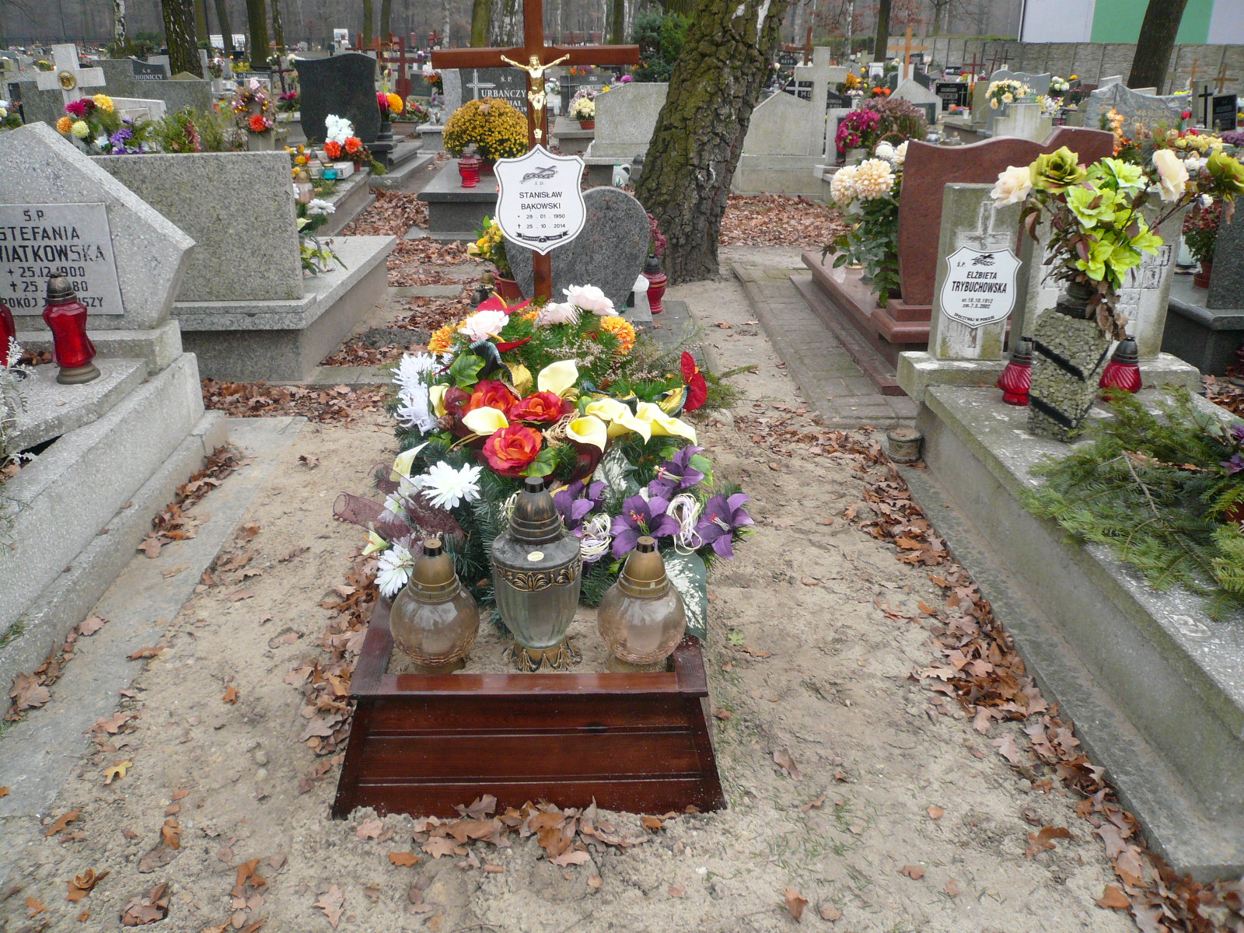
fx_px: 1006
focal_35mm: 28
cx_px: 622
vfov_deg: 49.7
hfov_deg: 63.4
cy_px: 466
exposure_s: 1/40
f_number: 2.8
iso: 100
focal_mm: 4.6
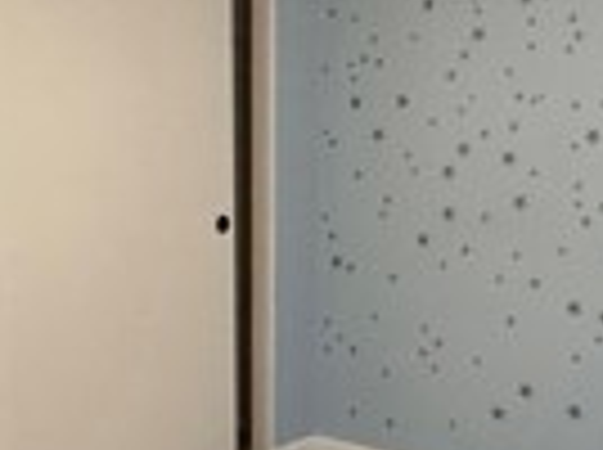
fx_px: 1165
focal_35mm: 67
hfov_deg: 28.6
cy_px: 274
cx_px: 162
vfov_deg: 21.8
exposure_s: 1/60
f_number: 2.2
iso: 320
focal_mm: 2.22
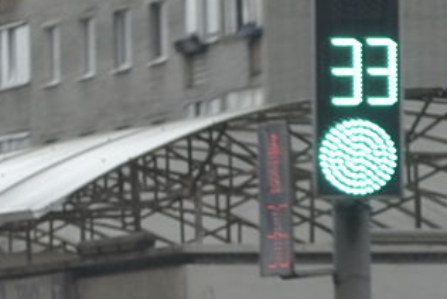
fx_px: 7473
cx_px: -338
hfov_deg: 3.4
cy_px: 160
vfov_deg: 2.3
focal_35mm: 602
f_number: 5.6
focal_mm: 55
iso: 110
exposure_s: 1/125
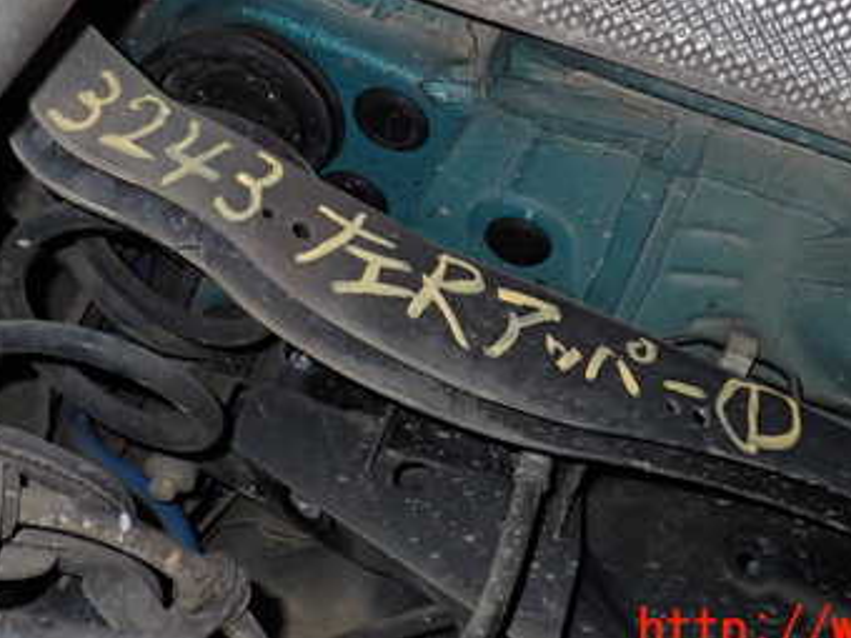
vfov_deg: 26.8
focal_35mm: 53
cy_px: 100
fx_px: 1303
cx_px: 453
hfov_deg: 36.2
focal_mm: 5.4
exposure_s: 1/30
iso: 250
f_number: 6.3
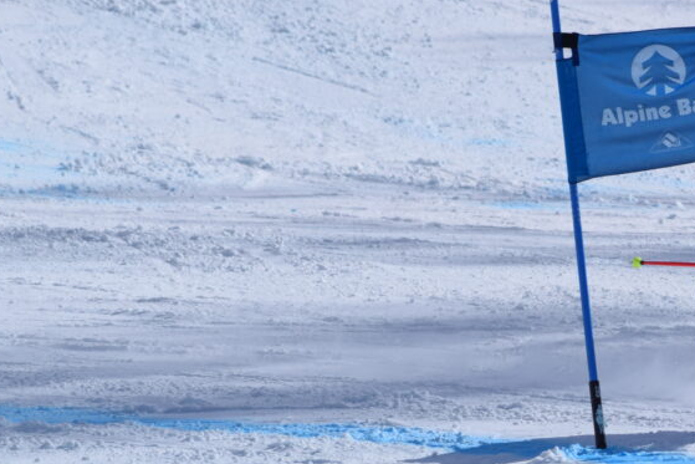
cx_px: 671
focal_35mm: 563
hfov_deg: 3.7
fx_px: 10873
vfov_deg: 2.4
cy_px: 276
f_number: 9
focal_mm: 175
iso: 200
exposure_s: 1/1250
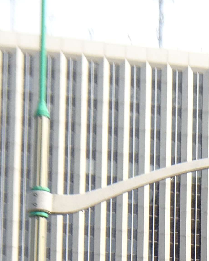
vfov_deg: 7.7
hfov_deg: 6.3
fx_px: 1871
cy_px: 462
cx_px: 298
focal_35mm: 242
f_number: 4.5
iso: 80
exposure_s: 1/200
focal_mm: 9.87
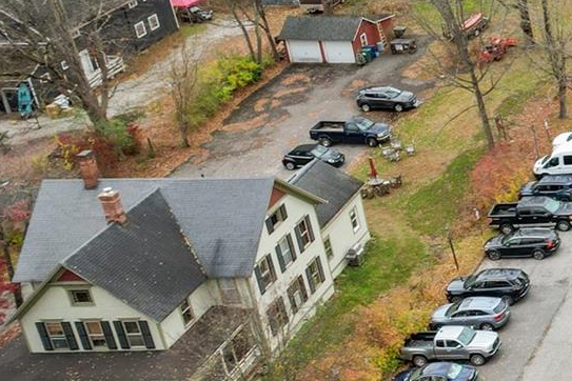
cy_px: 107
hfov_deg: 18.4
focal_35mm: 83
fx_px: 1319
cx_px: 1066
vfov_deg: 16.4
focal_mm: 8.38
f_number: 2.8
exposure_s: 1/320
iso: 200
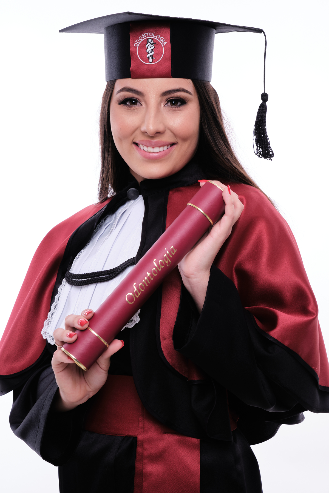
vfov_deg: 32.4
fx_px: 850
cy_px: 246
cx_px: 164
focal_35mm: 62
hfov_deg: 21.9
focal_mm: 41.1
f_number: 8
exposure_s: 1/160
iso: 160
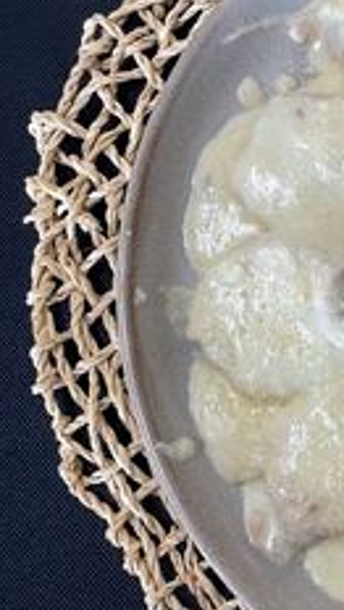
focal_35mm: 52
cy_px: 302
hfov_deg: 21.7
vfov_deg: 39.8
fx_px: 841
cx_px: 391
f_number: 1.6
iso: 125
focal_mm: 4.2
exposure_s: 1/50
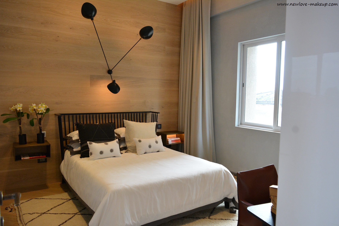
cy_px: 113
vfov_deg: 48.0
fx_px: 254
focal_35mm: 27
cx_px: 170
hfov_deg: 67.4
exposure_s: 1/200
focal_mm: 18
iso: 1600
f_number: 5.6
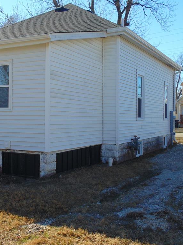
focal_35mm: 46
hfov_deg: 31.4
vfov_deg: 41.2
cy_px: 121
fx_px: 324
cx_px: 71
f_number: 3.4
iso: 80
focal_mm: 6.2
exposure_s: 1/500
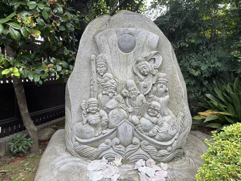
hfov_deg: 67.3
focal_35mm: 26
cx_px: 120
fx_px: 181
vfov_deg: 53.1
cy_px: 90
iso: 50
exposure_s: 1/304
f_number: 1.6
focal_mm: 5.96
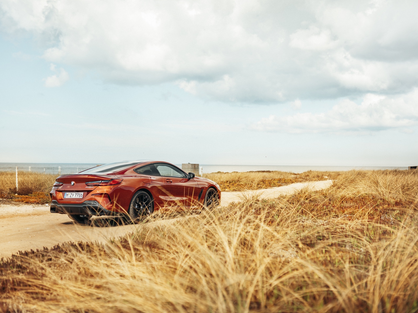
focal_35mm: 38
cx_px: 211
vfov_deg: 37.7
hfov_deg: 49.0
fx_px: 459
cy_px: 157
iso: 50
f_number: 2
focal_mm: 35
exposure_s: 1/1600
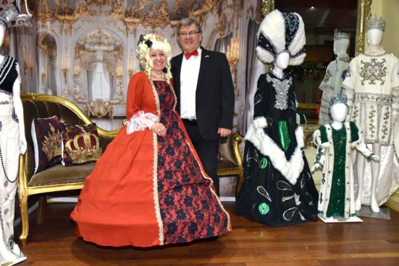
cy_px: 133
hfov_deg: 55.8
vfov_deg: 38.9
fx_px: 377
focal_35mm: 34
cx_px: 200
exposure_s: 1/60
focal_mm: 34
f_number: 6.3
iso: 1600
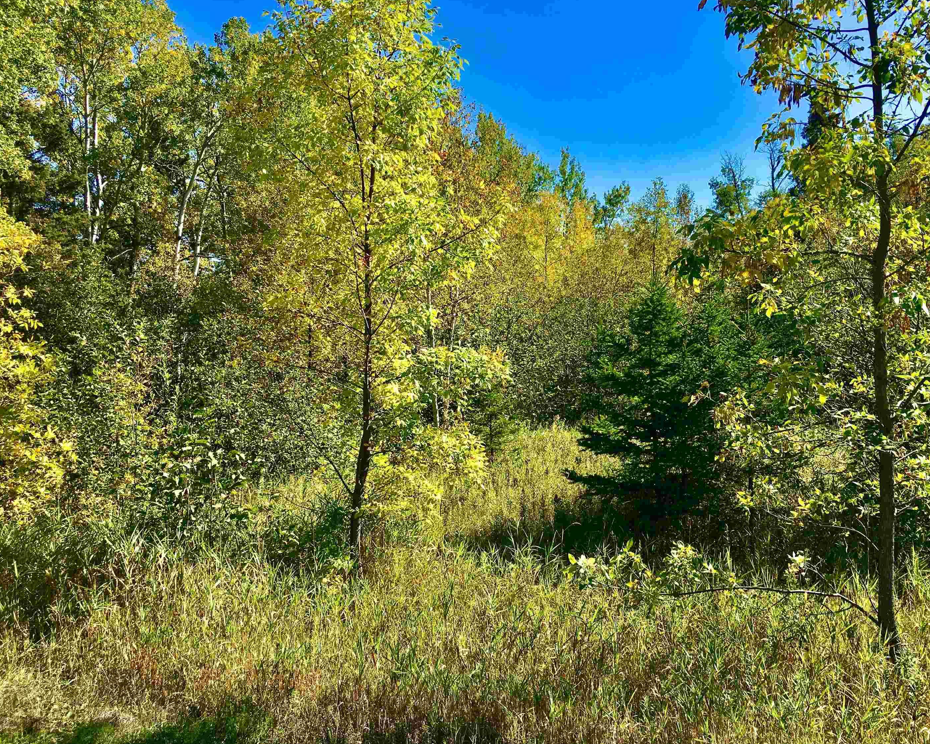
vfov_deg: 47.1
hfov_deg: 57.1
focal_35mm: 31
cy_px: 372
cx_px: 491
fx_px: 853
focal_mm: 4.15
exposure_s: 1/1068
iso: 25
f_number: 2.2
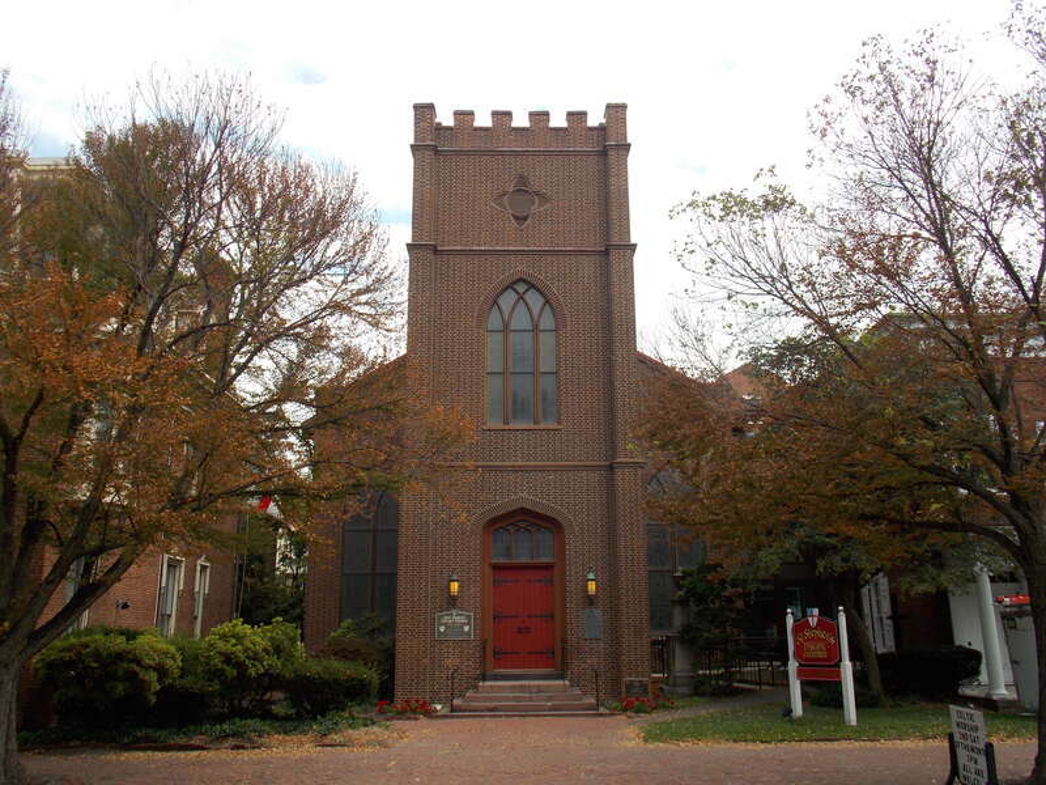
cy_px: 392
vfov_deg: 46.8
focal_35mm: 30
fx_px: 907
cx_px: 523
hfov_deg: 60.0
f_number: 3.3
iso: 80
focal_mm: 5.3
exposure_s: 1/500
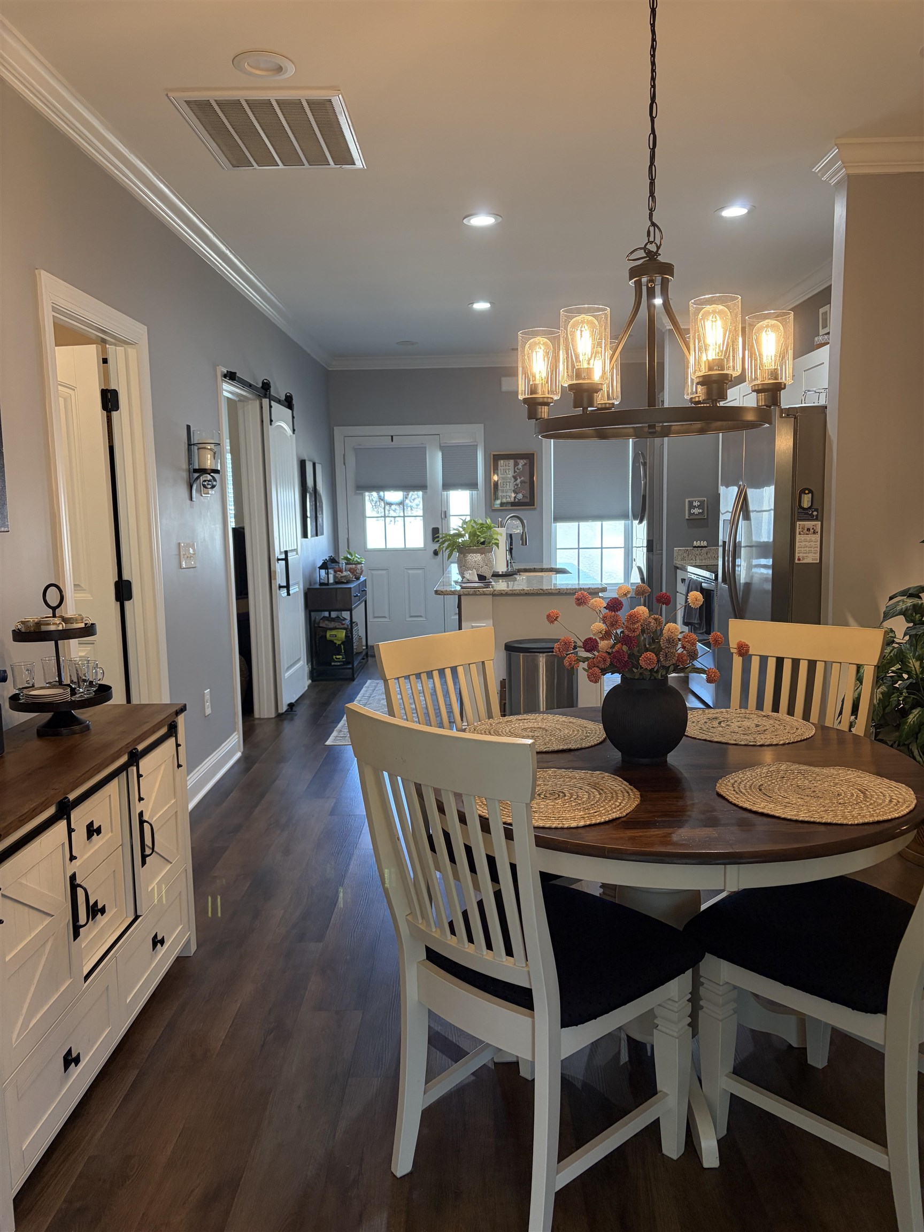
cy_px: 616
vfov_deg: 67.3
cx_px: 462
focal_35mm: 26
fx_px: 925
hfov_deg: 53.1
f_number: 1.6
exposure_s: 1/60
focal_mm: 5.96
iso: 160
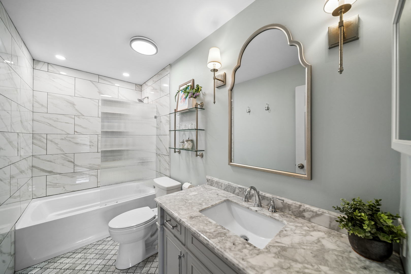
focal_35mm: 15
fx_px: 171
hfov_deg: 100.4
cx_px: 206
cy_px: 137
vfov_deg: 77.4
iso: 400
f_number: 8
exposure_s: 1/15
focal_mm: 15
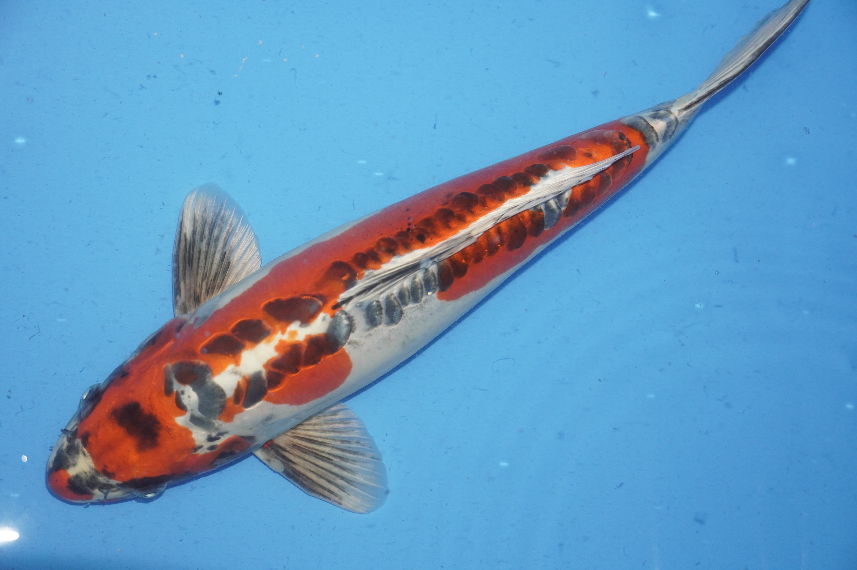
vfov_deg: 24.4
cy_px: 285
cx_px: 428
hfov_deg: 36.0
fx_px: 1320
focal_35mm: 56
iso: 1000
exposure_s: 1/160
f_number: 4.5
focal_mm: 37
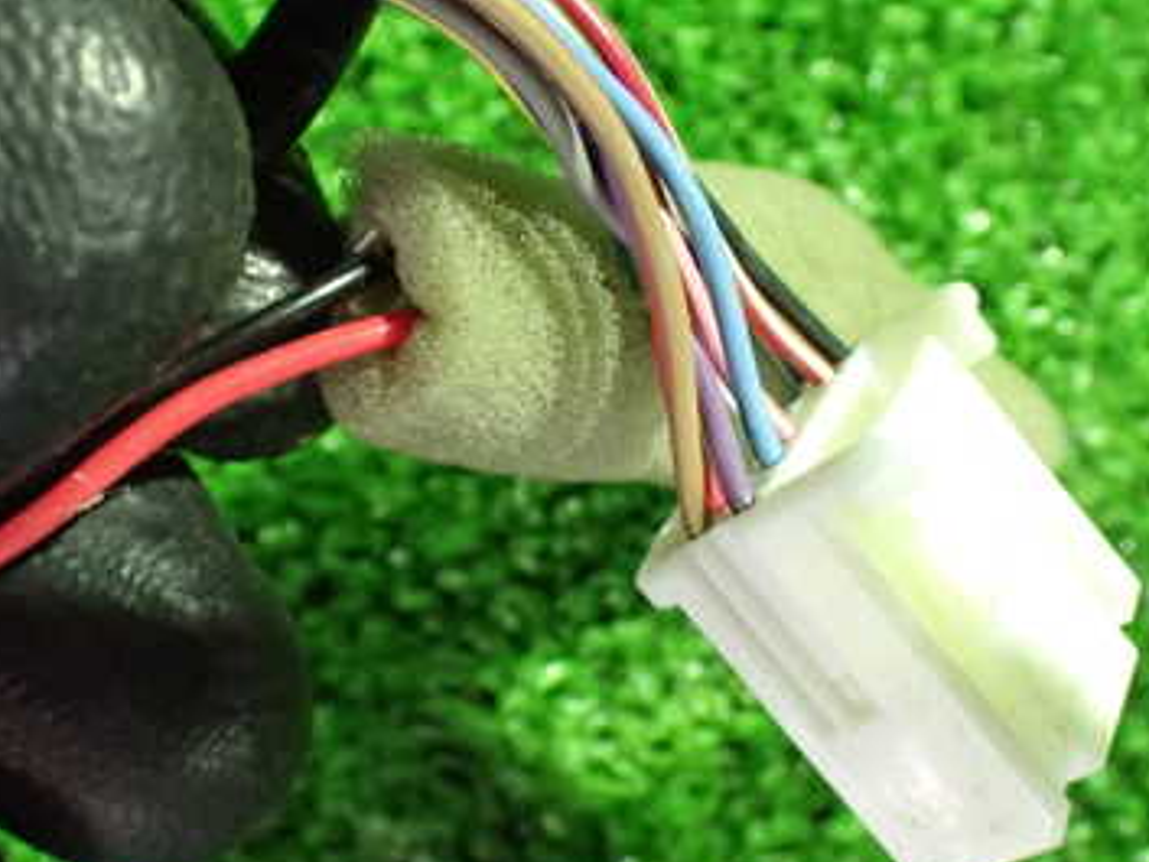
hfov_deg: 37.5
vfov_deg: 28.6
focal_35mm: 51
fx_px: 1693
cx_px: 534
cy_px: 442
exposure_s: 1/30
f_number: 2.3
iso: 1600
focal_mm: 5.4
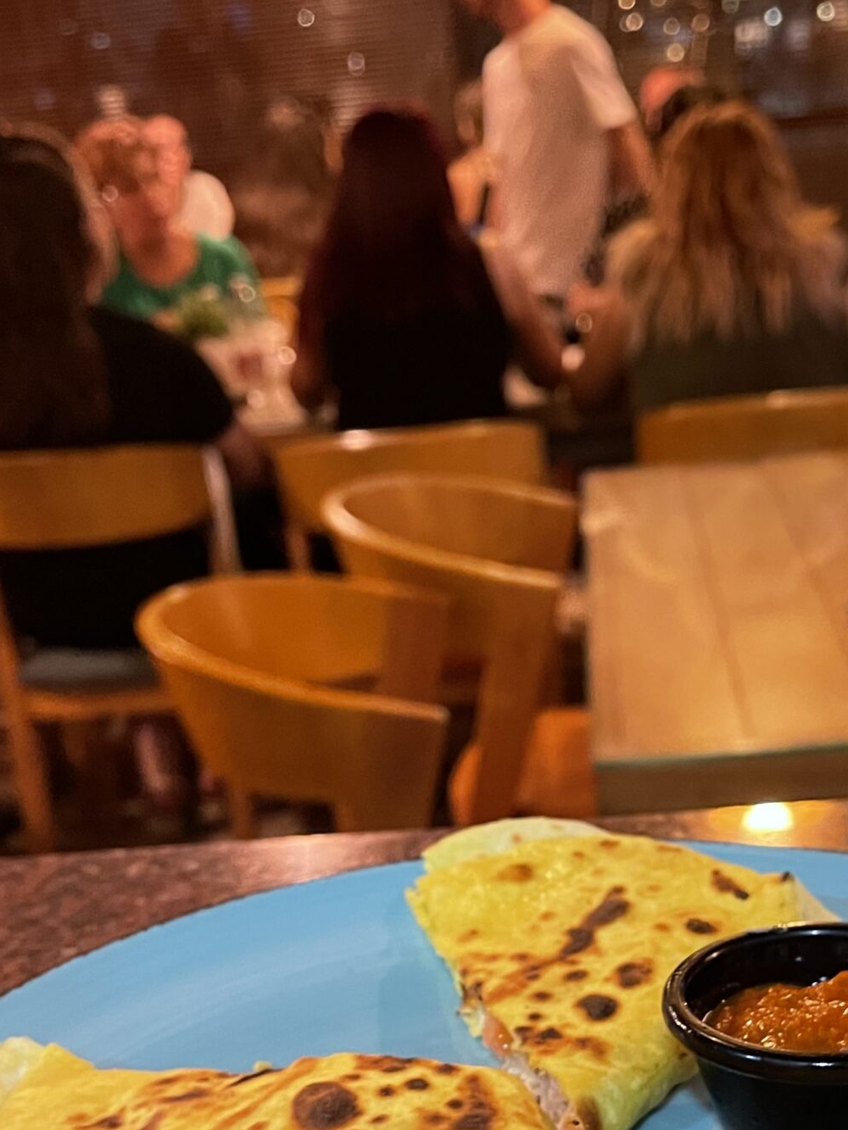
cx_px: 599
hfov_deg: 29.9
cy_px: 985
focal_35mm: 48
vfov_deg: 37.4
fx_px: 1568
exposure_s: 1/50
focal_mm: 5.1
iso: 500
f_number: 1.6
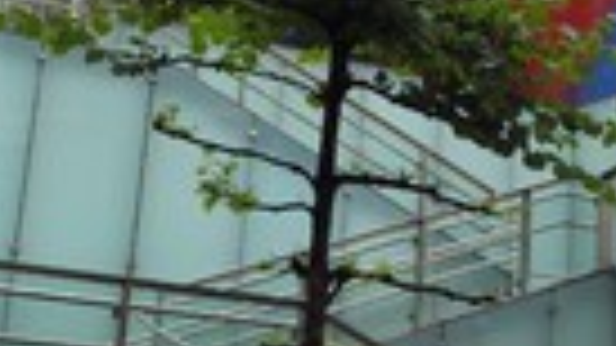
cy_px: 184
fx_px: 1682
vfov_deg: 11.8
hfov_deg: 20.0
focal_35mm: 103
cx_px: 652
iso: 800
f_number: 9
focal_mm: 32
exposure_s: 1/60
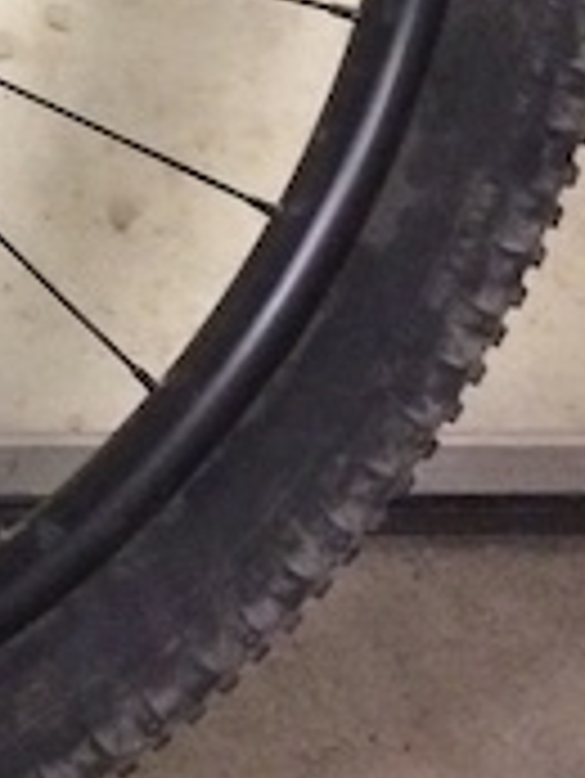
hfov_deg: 10.1
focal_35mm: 134
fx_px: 3016
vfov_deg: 13.8
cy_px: -396
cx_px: -652
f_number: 2.2
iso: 320
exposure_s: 1/24
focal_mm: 4.15
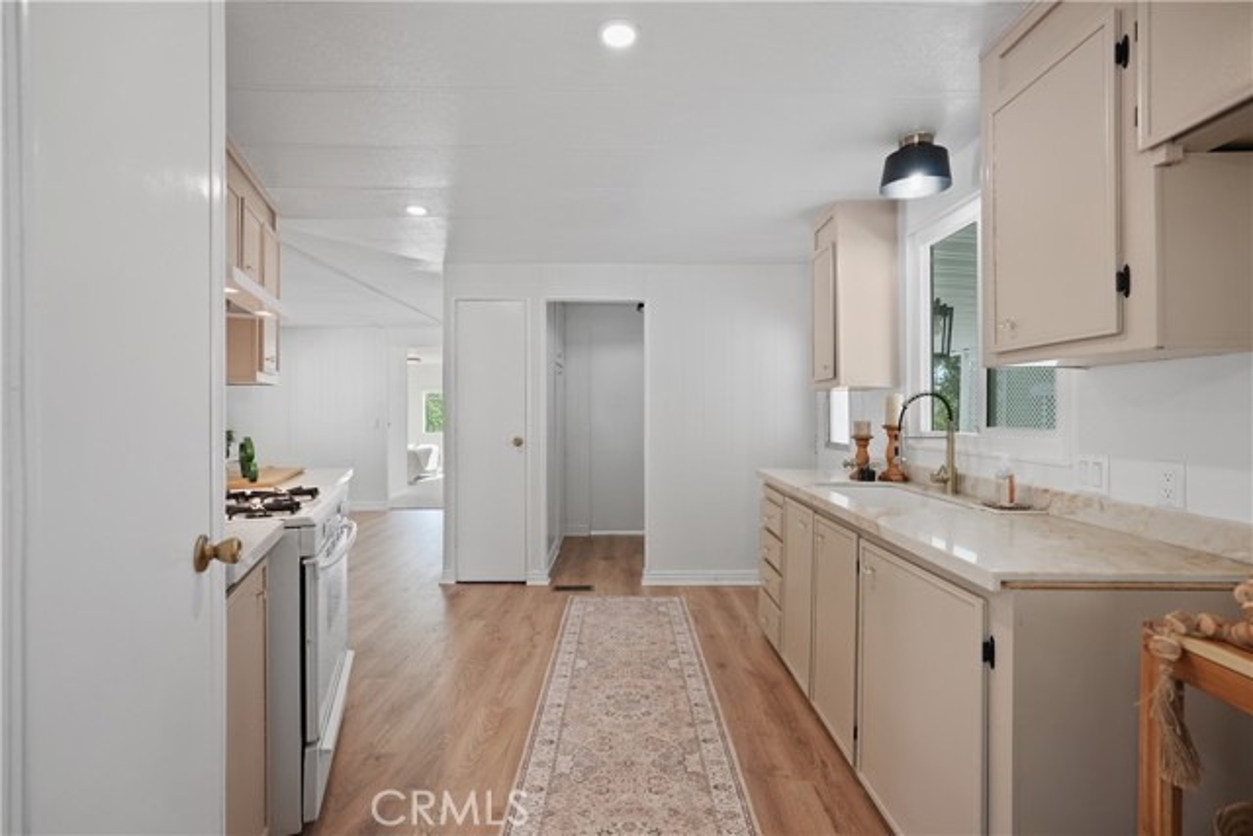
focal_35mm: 16
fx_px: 574
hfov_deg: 95.0
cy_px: 418
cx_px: 626
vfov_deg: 72.1
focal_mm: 16.5
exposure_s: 1/25
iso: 400
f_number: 4
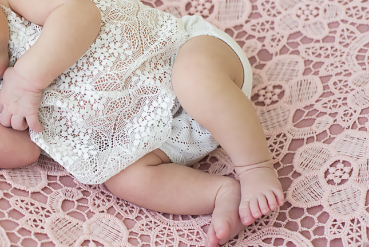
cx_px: 52
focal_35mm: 93
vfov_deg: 14.7
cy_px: 85
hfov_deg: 21.5
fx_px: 954
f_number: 3.5
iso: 1600
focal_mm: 50
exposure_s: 1/125
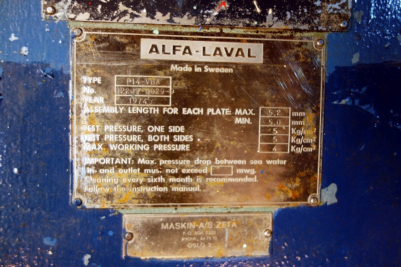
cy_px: 134
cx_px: 200
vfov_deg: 46.4
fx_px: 312
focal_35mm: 28
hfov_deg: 65.5
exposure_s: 1/50
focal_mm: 10.4
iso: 125
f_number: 1.8
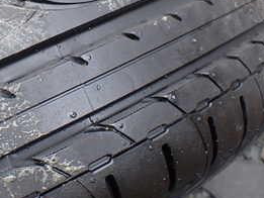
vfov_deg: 21.0
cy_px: 35
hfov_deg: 26.9
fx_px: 526
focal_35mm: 69
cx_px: 12
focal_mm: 5.4
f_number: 2.3
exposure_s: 1/125
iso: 160
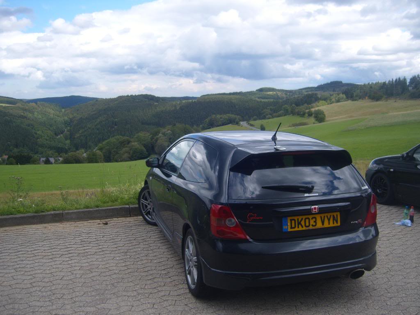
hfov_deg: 52.6
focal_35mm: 35
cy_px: 158
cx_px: 210
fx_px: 425
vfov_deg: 40.7
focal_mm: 7.4
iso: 80
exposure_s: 1/180
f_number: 7.1
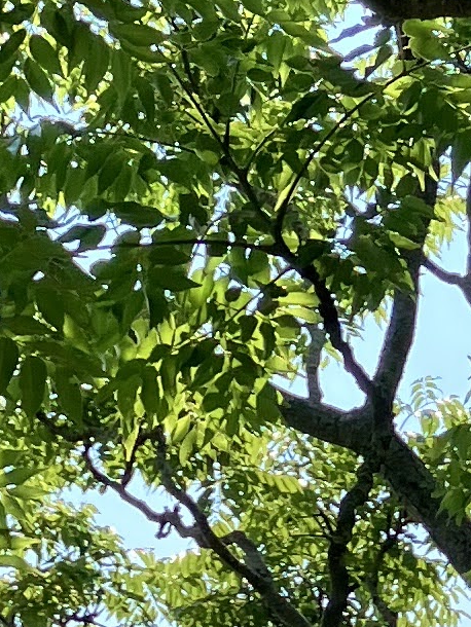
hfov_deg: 8.0
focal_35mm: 185
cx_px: 418
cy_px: -225
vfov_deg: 10.4
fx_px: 3354
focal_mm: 3.99
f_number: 1.8
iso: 32
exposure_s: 1/1104
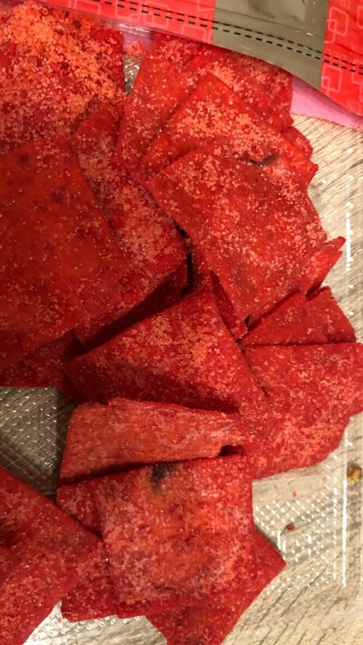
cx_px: 149
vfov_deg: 62.6
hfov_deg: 37.6
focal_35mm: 31
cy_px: 321
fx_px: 531
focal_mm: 3.99
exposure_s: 1/9
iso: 100
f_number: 1.8
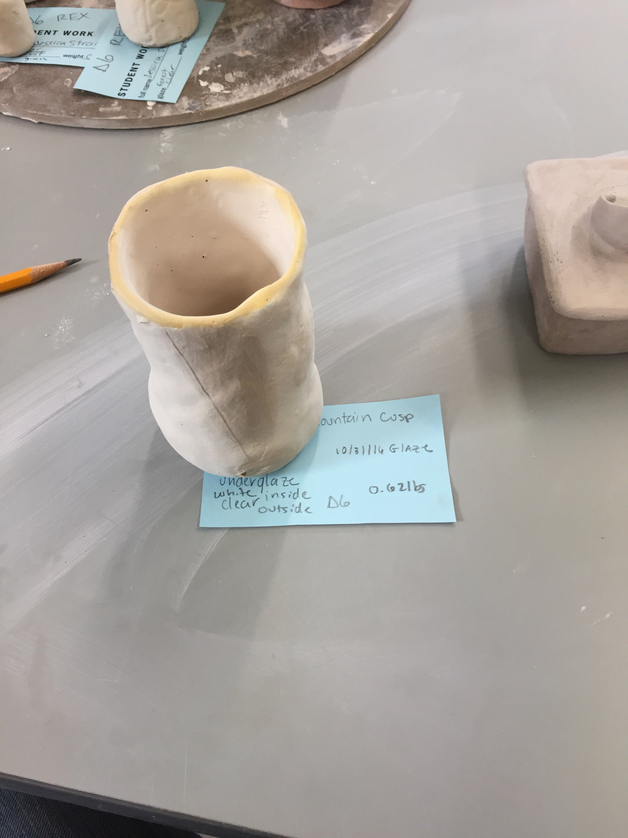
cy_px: 419
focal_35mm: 29
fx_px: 701
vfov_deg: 61.7
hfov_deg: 48.2
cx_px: 314
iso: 32
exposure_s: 1/40
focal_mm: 4.15
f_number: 2.2
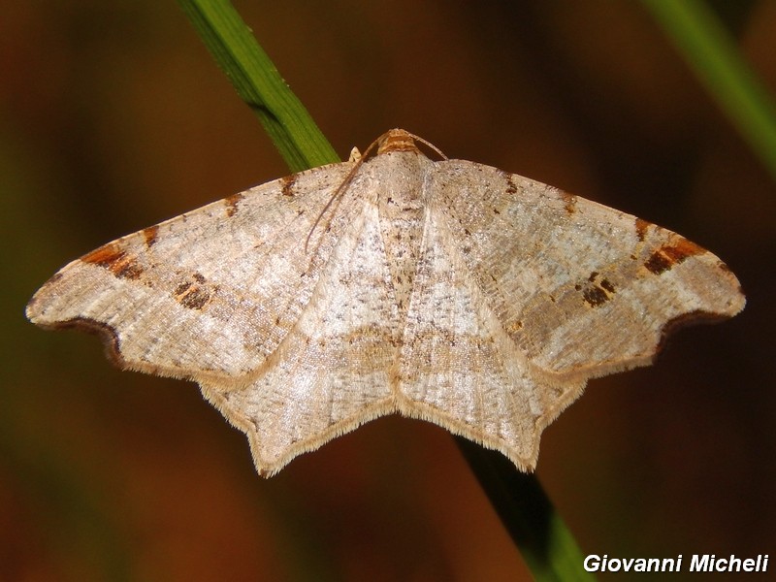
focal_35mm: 142
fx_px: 3183
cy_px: 291
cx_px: 388
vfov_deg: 10.4
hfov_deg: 13.9
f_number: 9.8
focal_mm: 25.3
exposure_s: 1/500
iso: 125
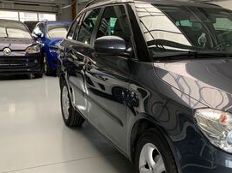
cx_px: 198
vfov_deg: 30.7
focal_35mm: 47
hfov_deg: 38.4
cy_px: 104
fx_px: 315
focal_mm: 4.25
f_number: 1.8
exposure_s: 1/60
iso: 100
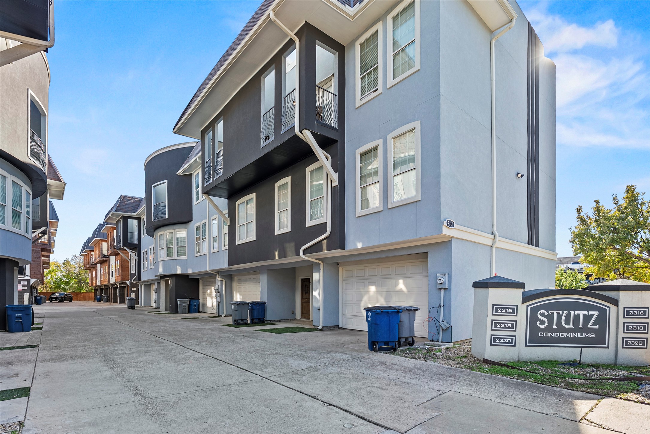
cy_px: 217
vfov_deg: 70.5
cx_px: 325
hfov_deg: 93.2
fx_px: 307
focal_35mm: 17
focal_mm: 17
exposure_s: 1/25
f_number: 4.5
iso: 100
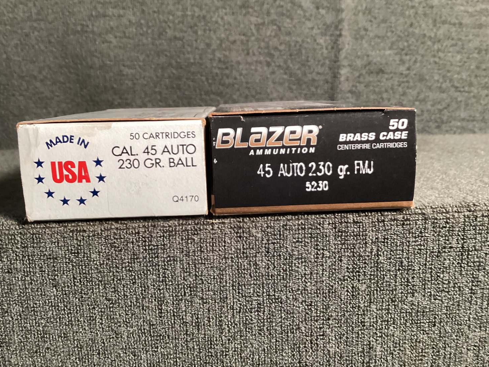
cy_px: 179
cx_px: 240
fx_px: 452
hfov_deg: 56.8
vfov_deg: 44.2
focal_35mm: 32
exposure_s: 1/60
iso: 250
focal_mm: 3.3
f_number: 2.4
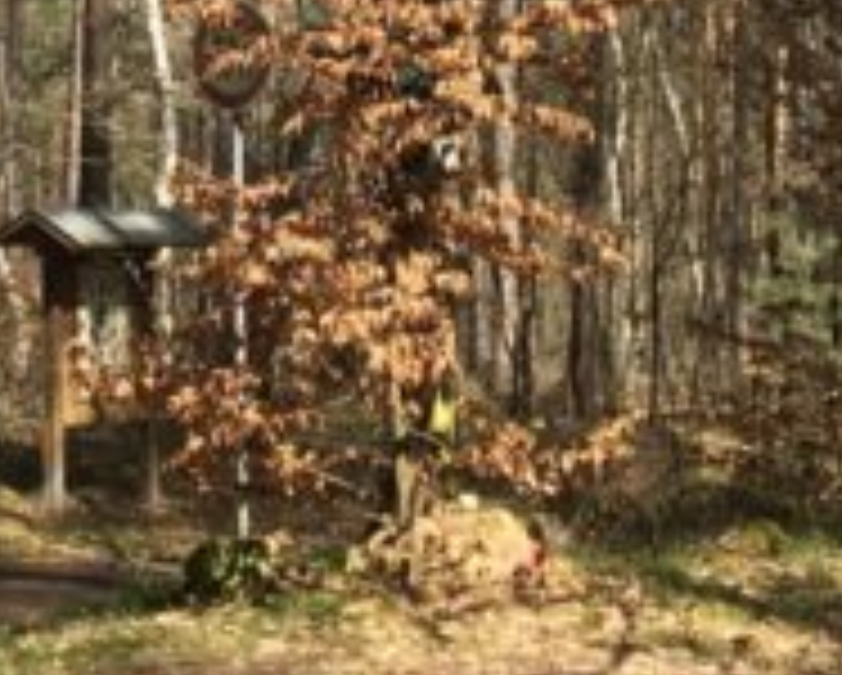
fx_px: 3767
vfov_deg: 9.7
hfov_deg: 12.7
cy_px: -585
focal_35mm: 151
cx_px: 113
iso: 25
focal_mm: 4.15
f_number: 2.2
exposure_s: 1/725
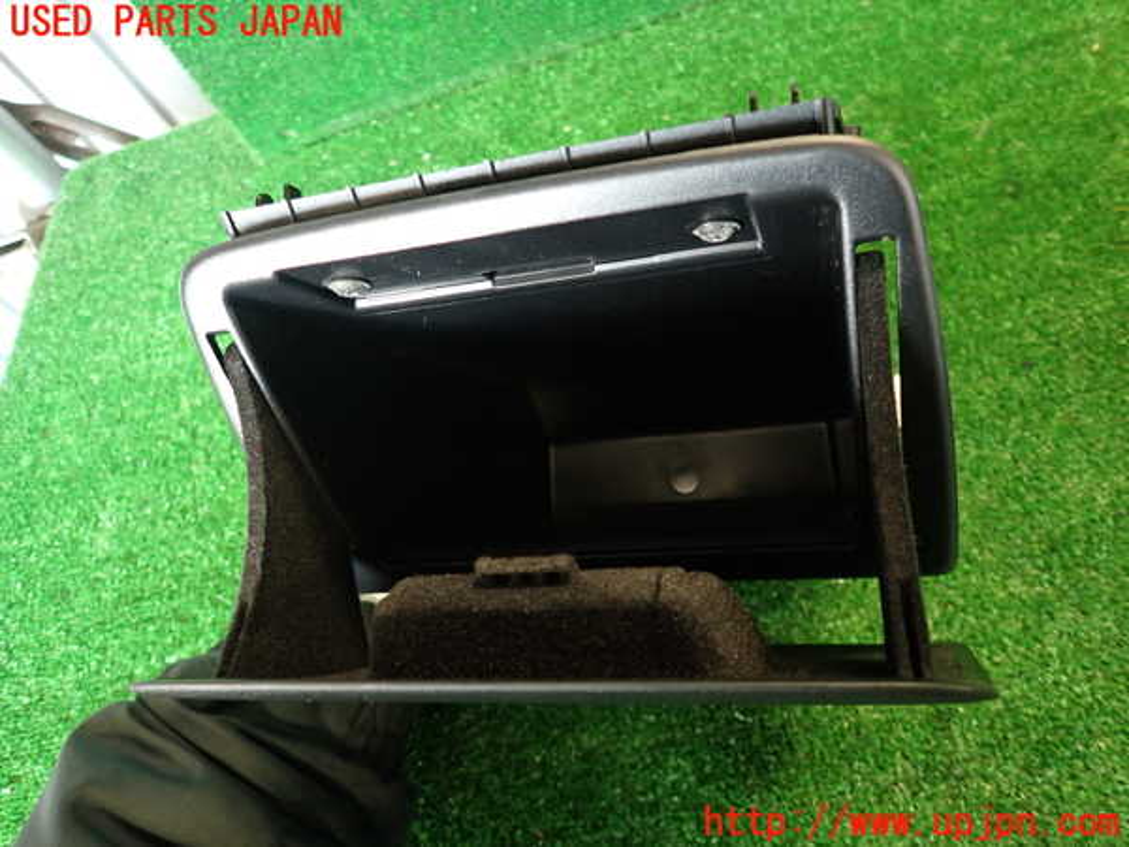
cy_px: 424
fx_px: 815
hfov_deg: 69.4
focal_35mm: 25
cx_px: 564
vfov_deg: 54.9
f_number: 2
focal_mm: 4.5
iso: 320
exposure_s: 1/30
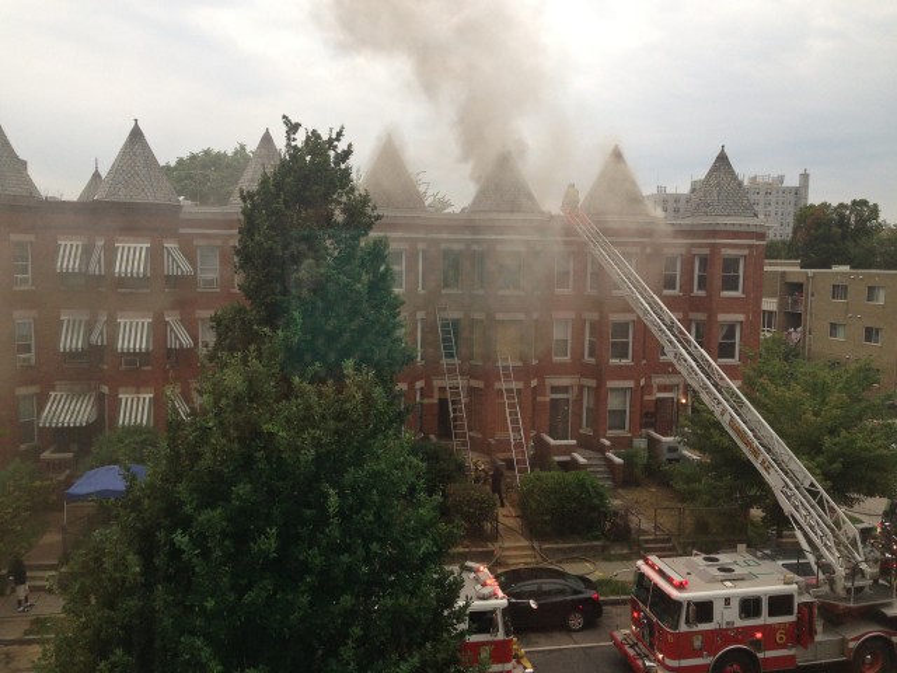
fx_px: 855
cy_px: 336
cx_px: 448
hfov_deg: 55.4
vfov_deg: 42.9
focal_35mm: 33
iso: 80
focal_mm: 4.13
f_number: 2.4
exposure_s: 1/120
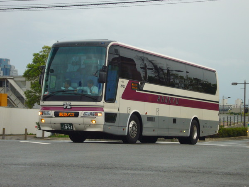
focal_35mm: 102
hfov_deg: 19.3
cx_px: 124
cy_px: 94
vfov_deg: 14.5
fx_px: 734
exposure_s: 1/50
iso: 80
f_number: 5.6
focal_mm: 16.8
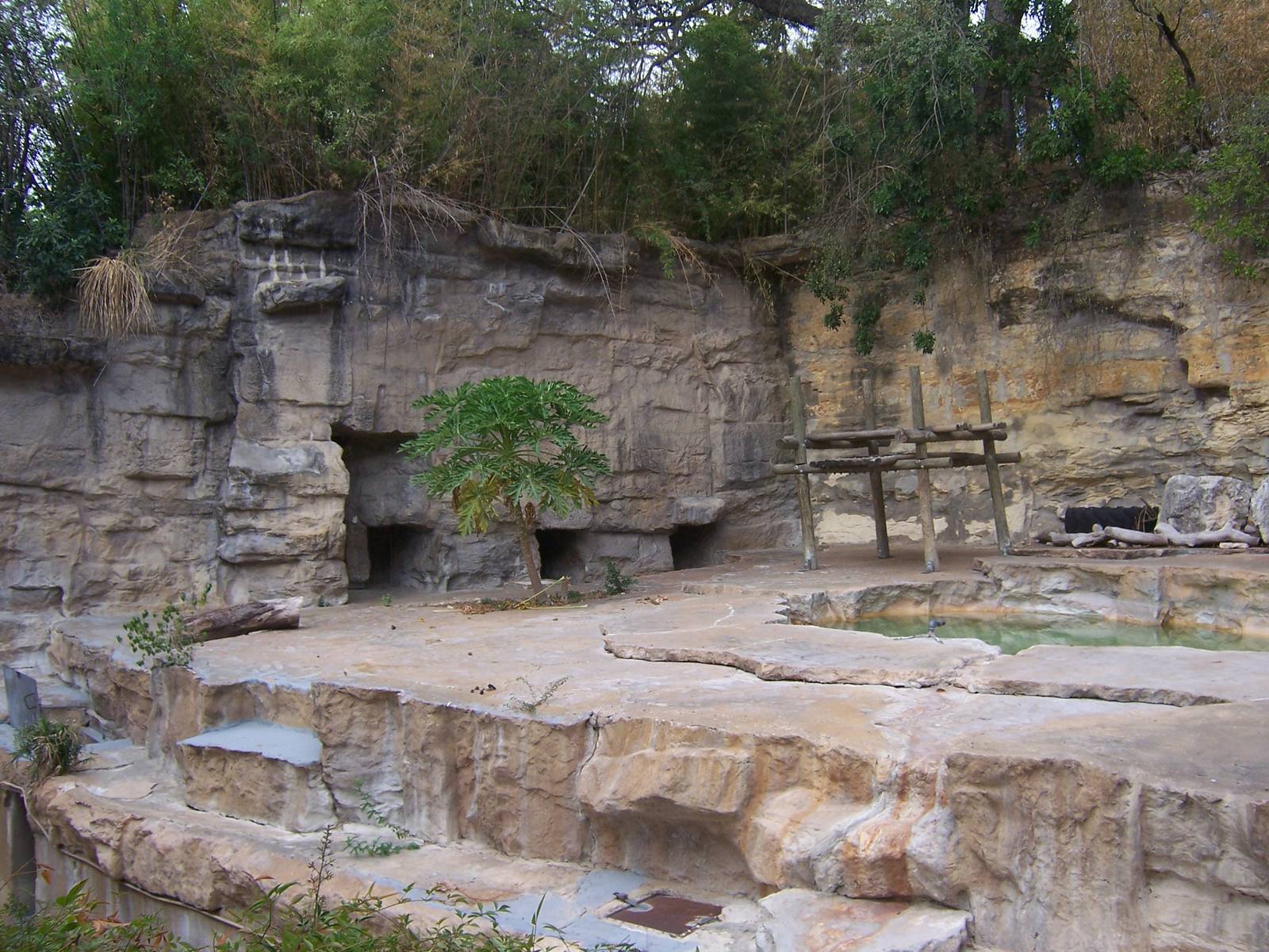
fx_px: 1210
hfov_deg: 55.4
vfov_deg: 42.9
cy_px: 476
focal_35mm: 33
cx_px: 634
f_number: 3.4
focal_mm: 5.5
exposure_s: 1/250
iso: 80
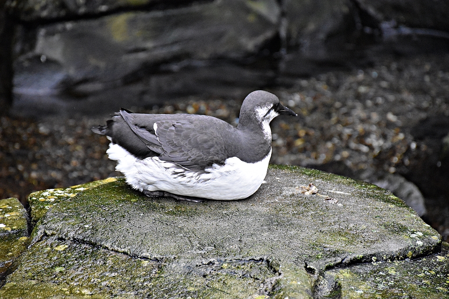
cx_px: 224
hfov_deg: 9.8
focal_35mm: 210
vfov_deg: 6.5
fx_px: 2619
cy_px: 150
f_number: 5.6
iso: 5000
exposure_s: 1/500
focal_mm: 140
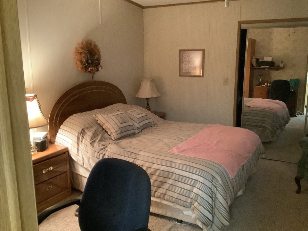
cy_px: 113
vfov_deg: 42.9
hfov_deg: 55.3
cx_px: 163
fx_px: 294
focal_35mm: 33
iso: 800
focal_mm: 3.3
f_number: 2.4
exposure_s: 1/30
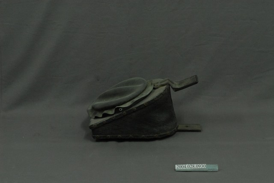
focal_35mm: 90
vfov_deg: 15.2
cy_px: 92
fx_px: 686
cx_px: 137
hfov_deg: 22.6
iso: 1000
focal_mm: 60
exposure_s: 1/13
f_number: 10
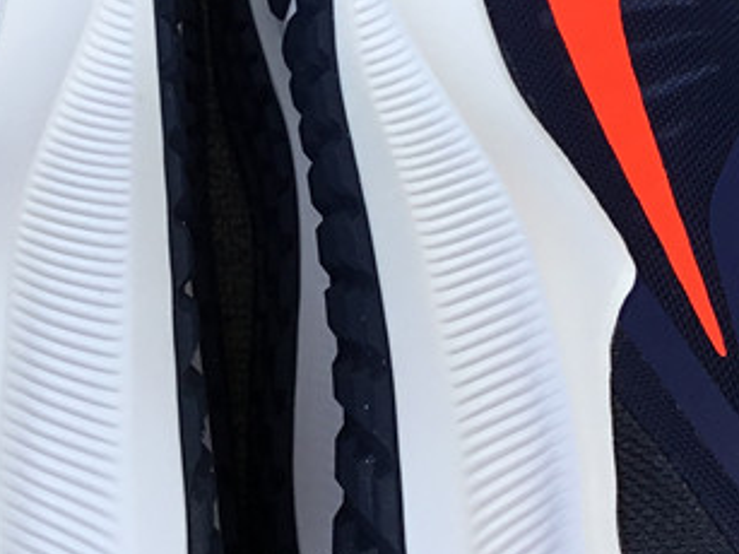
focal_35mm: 91
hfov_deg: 21.4
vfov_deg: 16.1
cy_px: 129
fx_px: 1942
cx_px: 205
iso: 25
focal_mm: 3.3
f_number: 2.4
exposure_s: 1/332
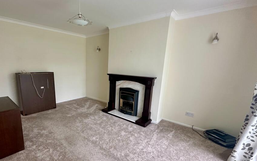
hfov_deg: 89.8
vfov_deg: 64.7
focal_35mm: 18
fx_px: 126
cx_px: 101
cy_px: 92
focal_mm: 2.22
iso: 200
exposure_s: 1/99
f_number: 2.2
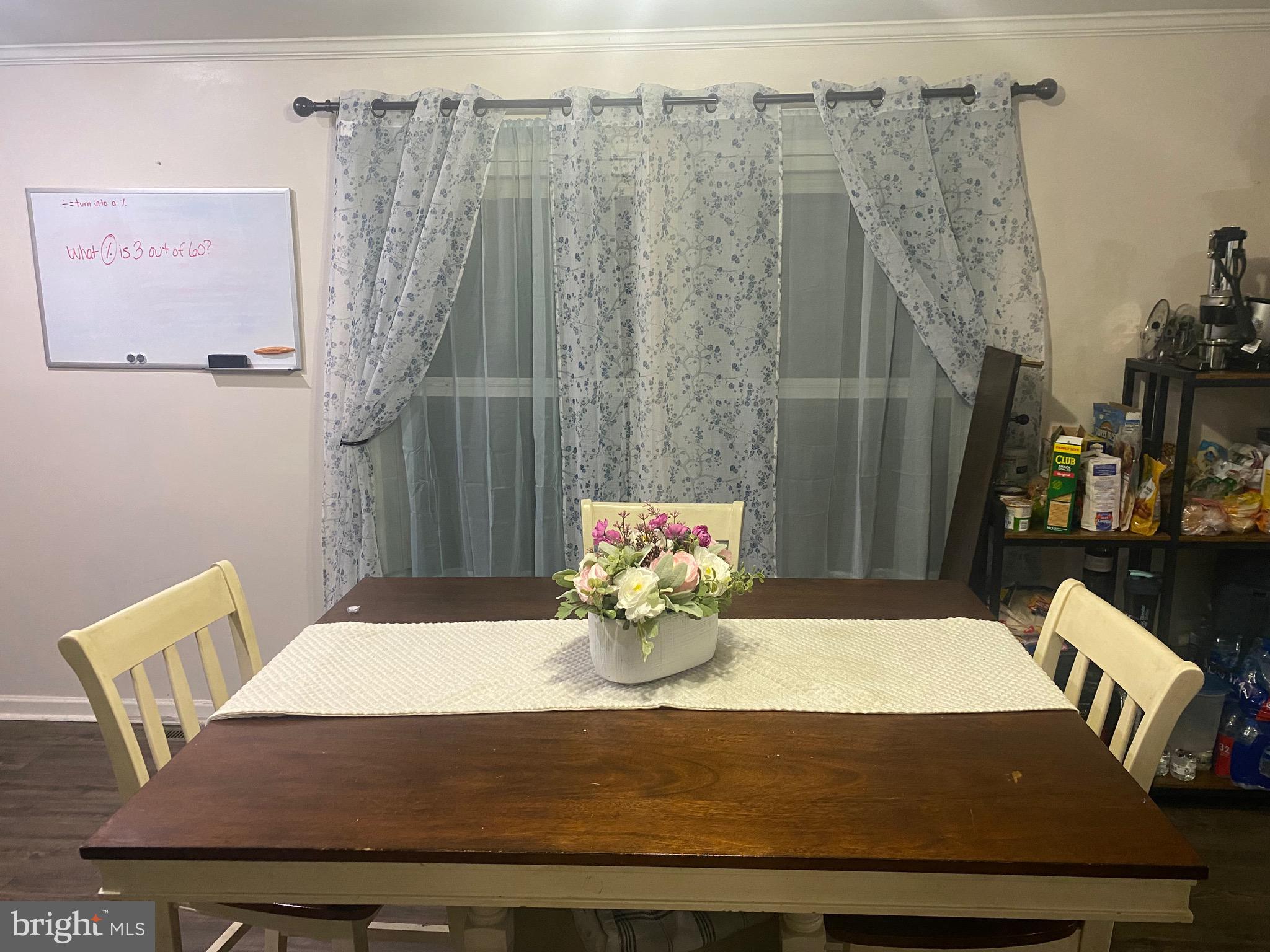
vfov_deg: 53.1
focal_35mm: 26
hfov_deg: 67.3
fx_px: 954
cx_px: 635
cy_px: 476
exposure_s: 1/60
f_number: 1.8
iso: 320
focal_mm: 4.25
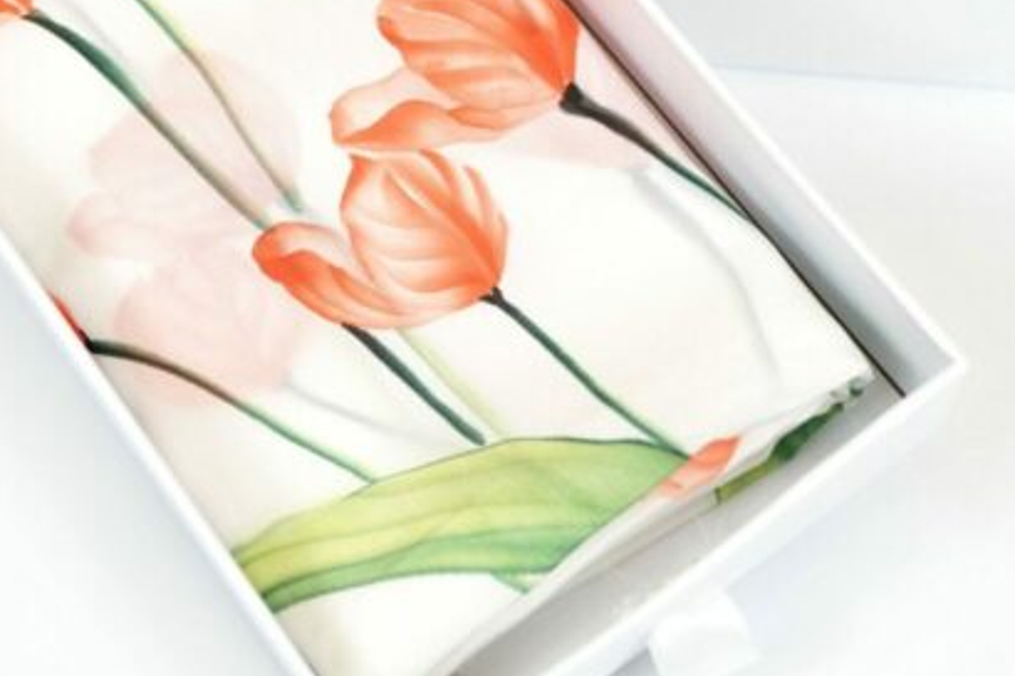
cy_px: 142
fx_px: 2395
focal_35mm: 85
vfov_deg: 16.0
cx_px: 411
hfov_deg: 23.9
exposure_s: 1/400
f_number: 2.8
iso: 400
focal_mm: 34
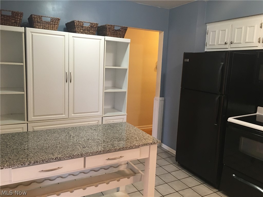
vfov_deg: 48.2
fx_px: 220
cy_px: 98
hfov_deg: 61.7
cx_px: 132
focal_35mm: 29
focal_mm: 4.15
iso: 80
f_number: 2.2
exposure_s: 1/10
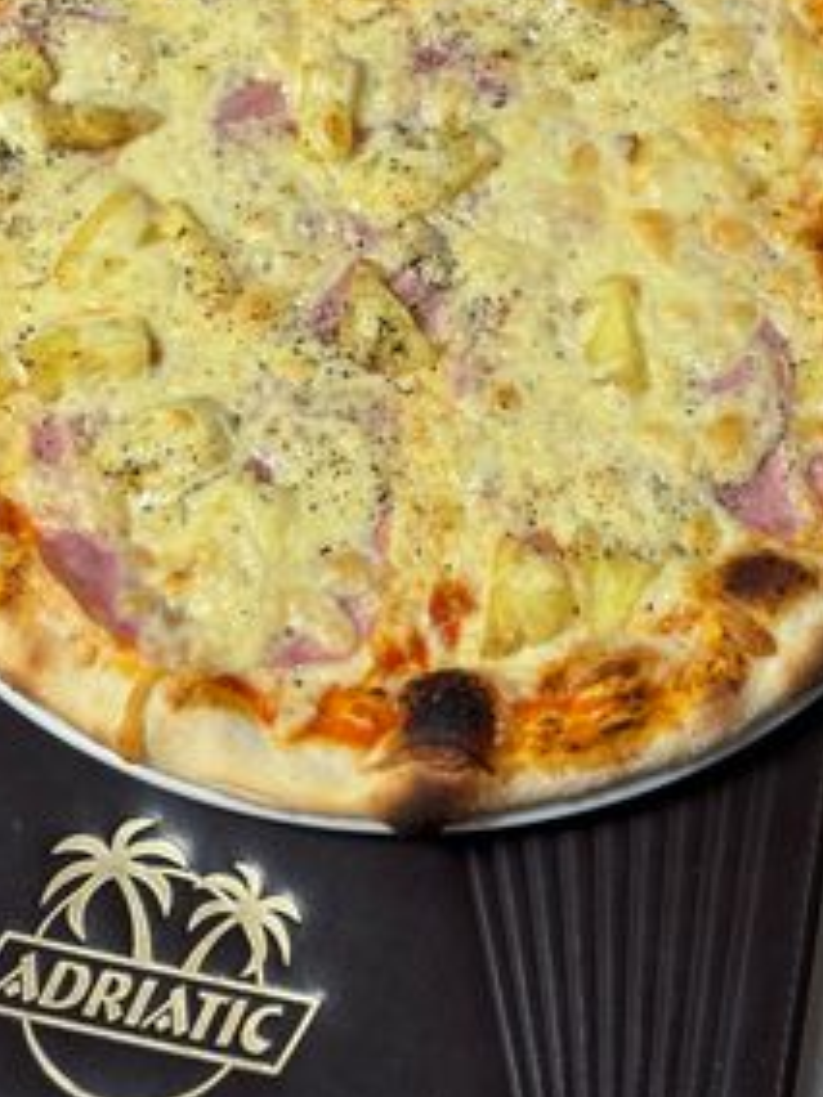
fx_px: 2473
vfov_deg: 24.9
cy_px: 336
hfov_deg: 18.9
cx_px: 413
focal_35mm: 78
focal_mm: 5.96
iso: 50
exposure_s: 1/50
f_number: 1.6
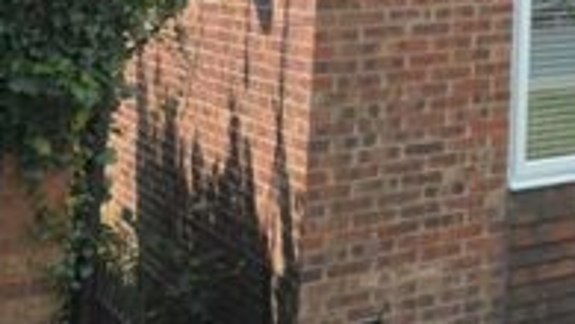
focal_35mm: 79
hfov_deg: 20.5
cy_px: -253
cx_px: 985
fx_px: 1205
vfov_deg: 13.7
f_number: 14
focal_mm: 14
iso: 3200
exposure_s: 1/800
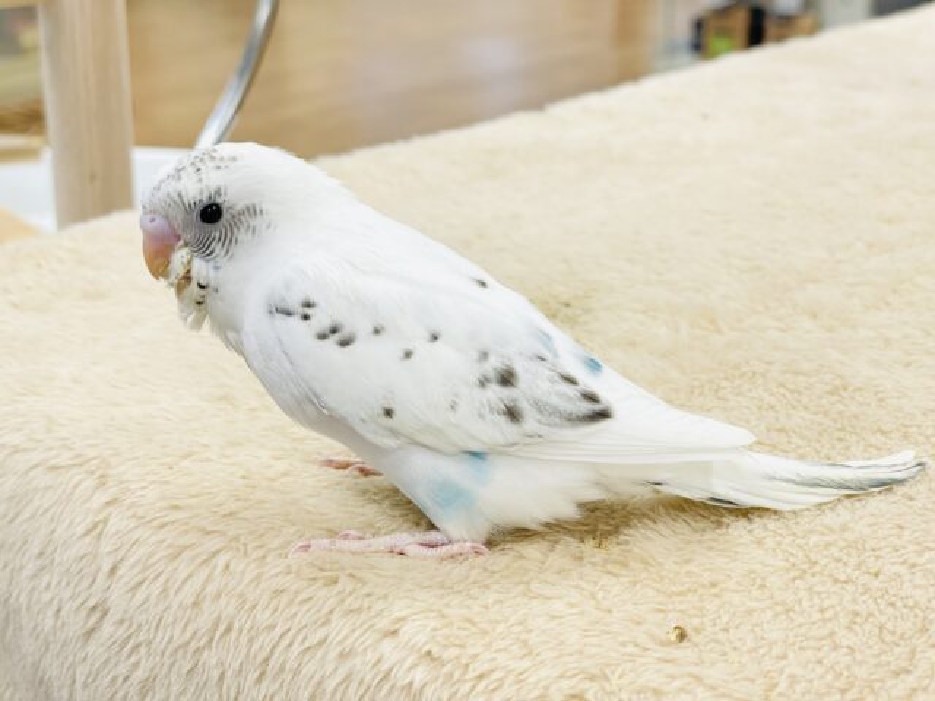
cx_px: 468
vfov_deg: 28.0
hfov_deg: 36.8
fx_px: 1405
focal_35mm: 52
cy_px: 350
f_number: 2
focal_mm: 6
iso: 64
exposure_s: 1/99
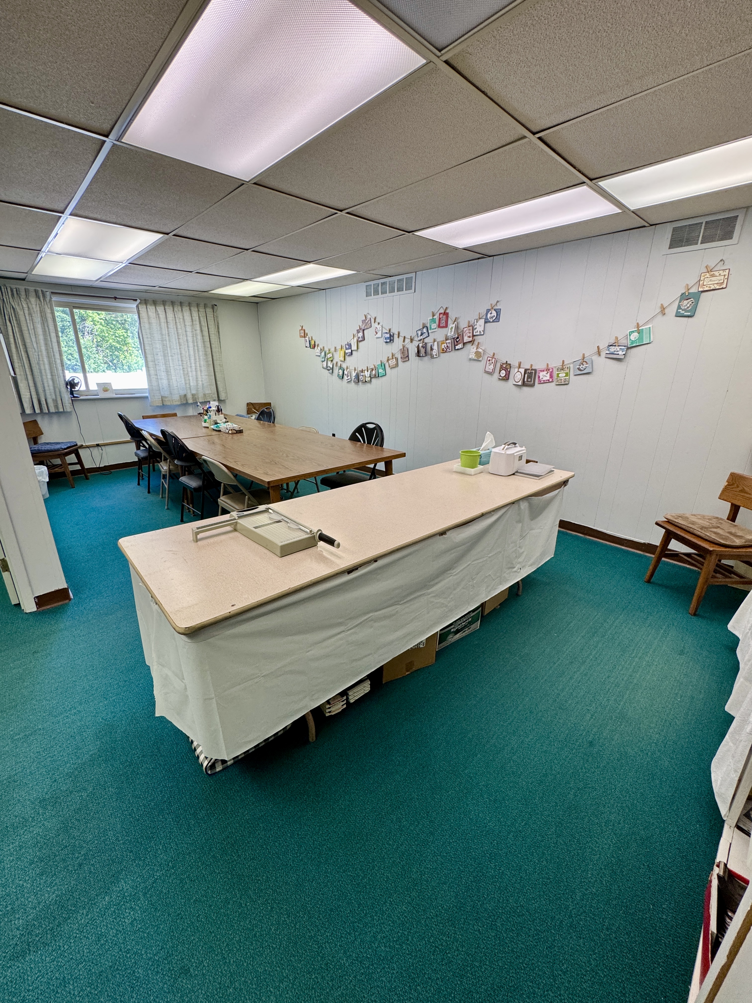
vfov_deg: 102.1
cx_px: 376
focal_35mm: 14
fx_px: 406
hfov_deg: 85.7
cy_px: 502
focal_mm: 2.22
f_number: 2.2
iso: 160
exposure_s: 1/120
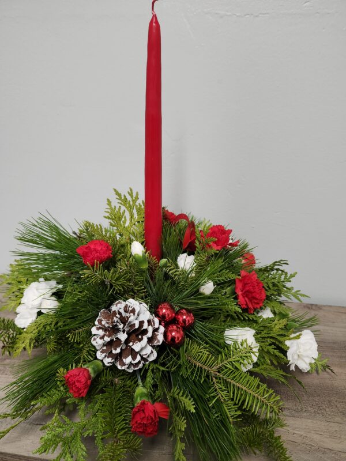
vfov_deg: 73.9
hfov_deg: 58.9
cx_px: 173
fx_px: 307
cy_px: 230
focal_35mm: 23
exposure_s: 1/120
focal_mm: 5.54
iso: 500
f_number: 1.8
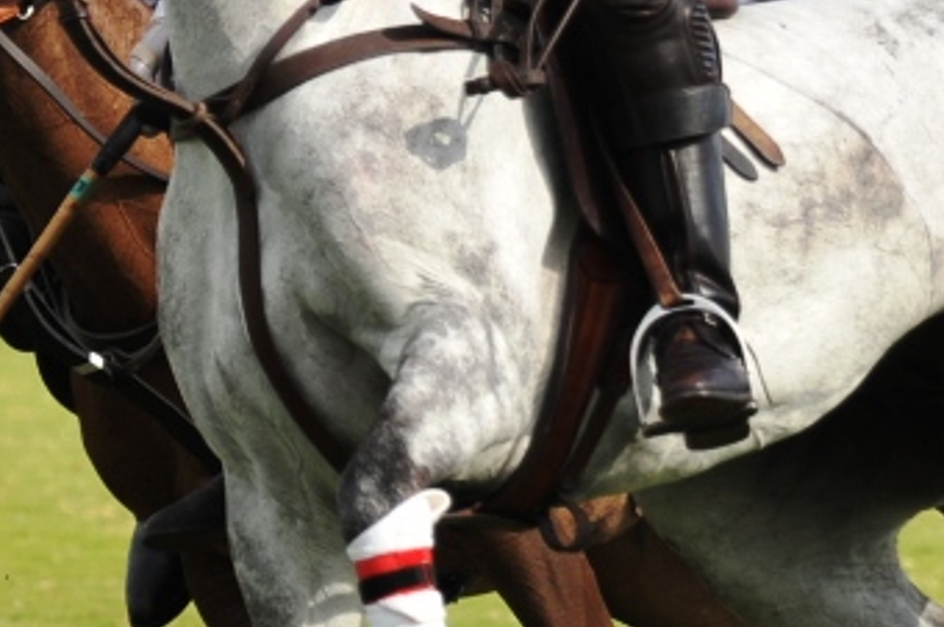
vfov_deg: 1.4
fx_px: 26458
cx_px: 111
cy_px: 82
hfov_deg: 2.0
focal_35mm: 1010
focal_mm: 220
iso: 250
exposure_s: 1/1000
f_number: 5.3
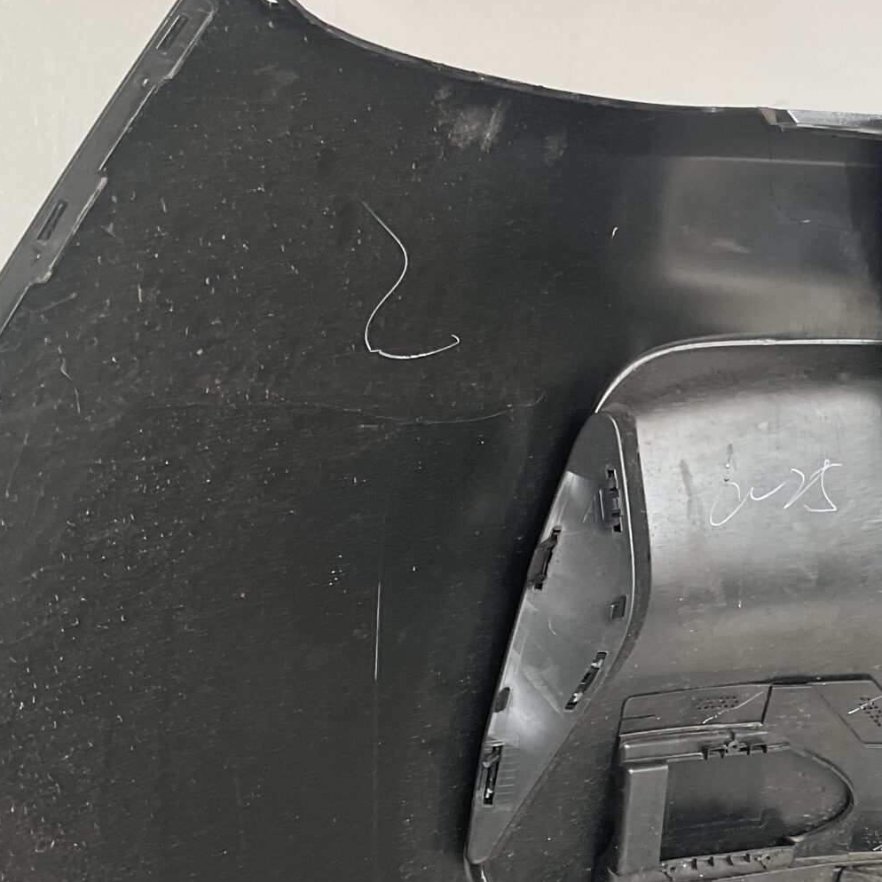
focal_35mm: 66
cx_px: 861
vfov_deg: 26.0
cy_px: 572
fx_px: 1903
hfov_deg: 25.0
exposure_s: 1/120
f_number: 1.8
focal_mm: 3
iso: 40
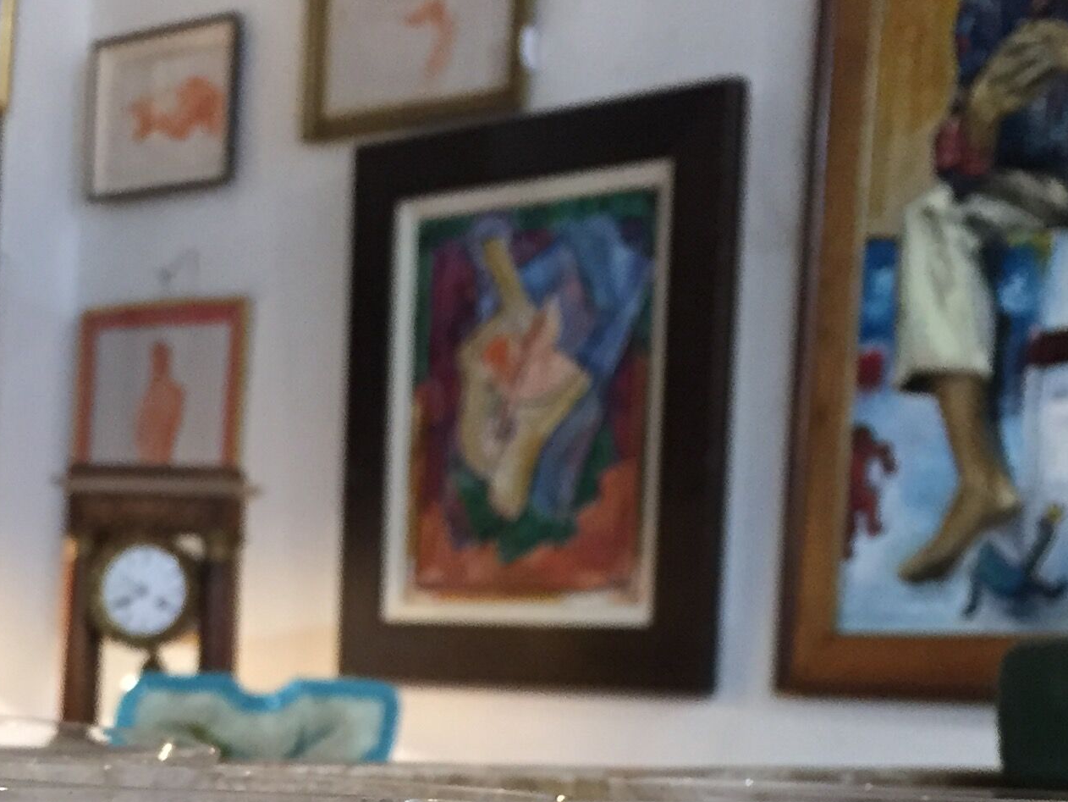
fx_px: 2314
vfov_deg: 18.8
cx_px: 168
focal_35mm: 75
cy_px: 899
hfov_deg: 25.4
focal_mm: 4.15
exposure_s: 1/33
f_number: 2.2
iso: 250
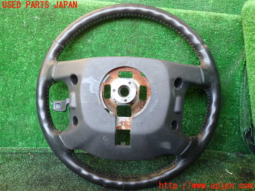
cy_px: 96
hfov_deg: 60.0
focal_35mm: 30
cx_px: 128
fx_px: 221
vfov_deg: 46.8
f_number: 2.3
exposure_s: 1/40
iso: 200
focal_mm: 5.4
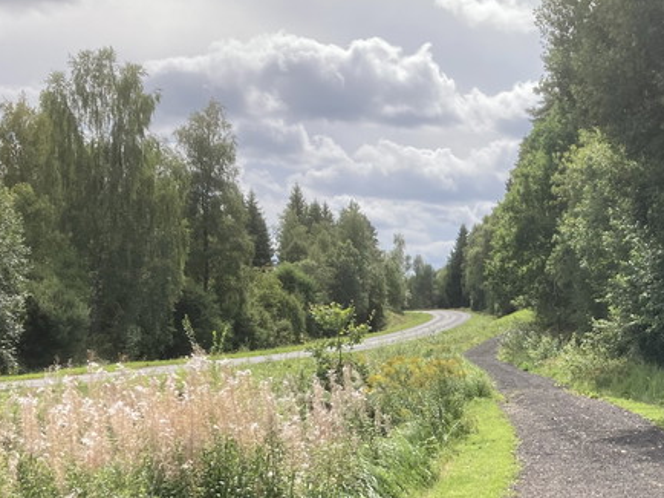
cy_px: 365
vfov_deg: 23.4
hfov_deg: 30.3
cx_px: 552
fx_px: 1189
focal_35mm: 62
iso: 20
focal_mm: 3.99
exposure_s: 1/1372
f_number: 1.8
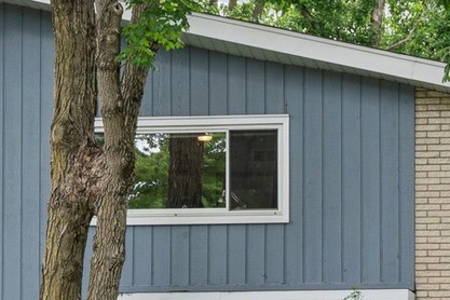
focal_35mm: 175
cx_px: 355
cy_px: 294
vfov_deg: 7.8
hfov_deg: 11.7
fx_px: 2187
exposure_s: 1/30
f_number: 9.5
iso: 200
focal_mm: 30
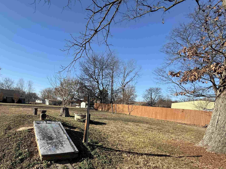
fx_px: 124
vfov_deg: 66.8
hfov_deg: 82.1
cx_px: 78
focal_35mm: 19
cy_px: 113
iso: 50
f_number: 2.2
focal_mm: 2.22
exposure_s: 1/1211
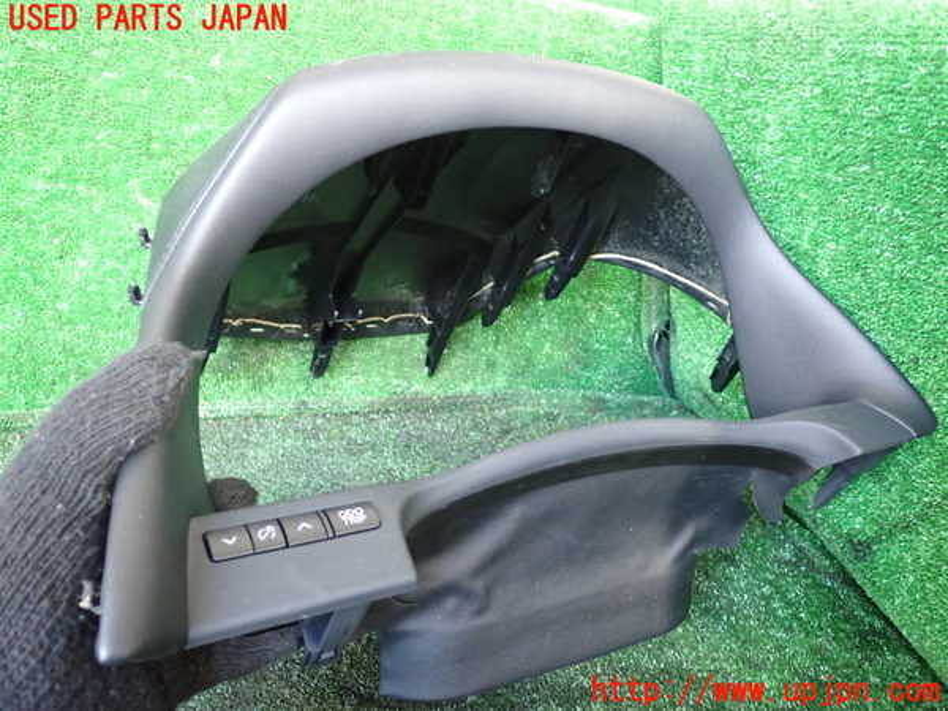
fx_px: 822
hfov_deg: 60.0
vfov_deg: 46.8
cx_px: 474
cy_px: 356
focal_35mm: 30
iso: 500
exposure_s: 1/30
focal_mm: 5.4
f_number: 2.3
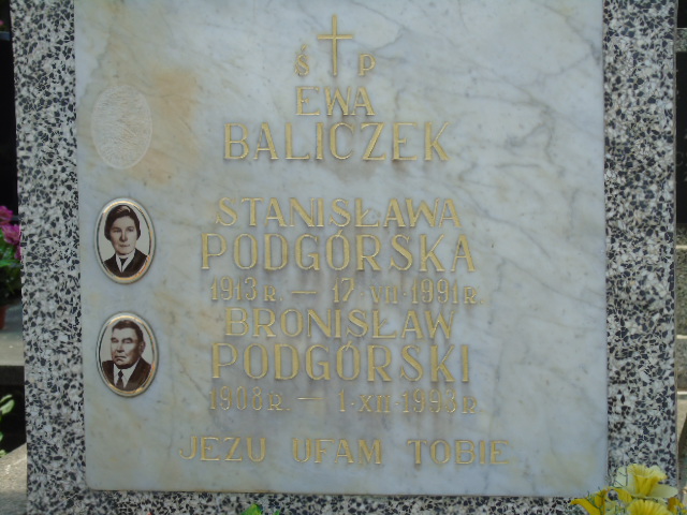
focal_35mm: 142
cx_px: 344
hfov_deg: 13.9
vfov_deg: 10.4
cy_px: 258
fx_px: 2818
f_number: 4.7
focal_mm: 25
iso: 80
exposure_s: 1/320
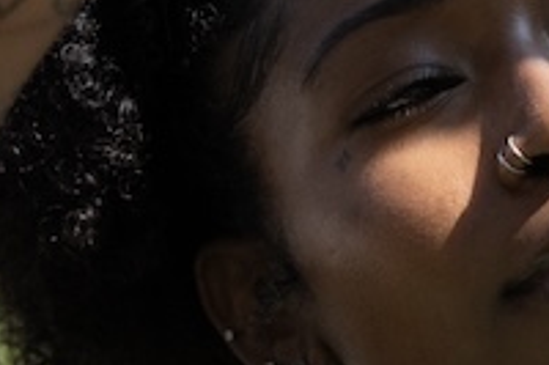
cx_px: 722
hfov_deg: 9.0
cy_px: 162
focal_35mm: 225
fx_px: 3428
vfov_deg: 6.1
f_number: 4
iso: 2000
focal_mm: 50
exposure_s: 1/8000
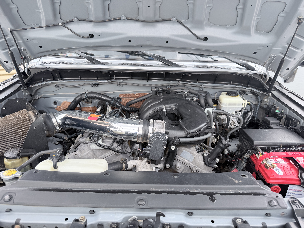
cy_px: 114
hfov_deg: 71.6
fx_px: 211
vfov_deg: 56.8
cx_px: 152
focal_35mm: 24
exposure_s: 1/182
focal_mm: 6.76
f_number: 1.78
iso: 80
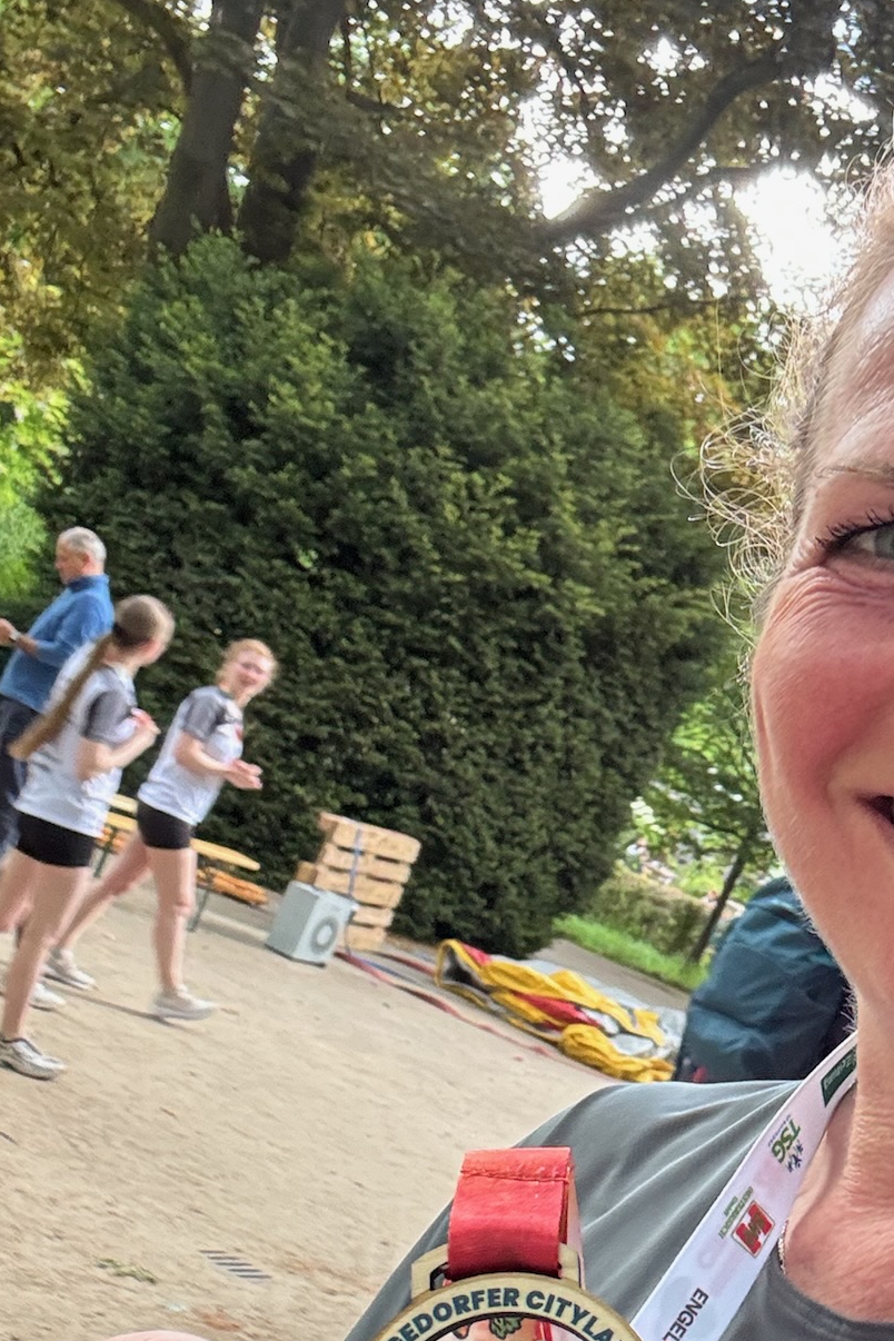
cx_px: 789
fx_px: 1974
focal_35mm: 53
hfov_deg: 24.8
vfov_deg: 36.8
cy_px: 966
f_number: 1.9
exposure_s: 1/60
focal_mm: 2.69
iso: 80
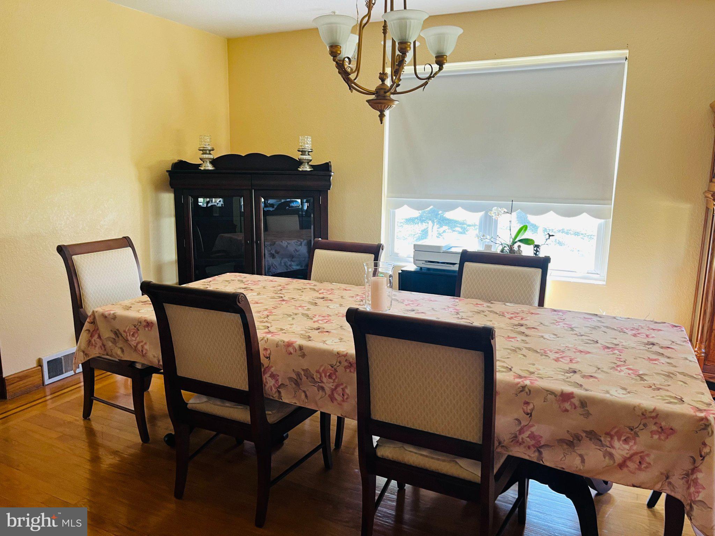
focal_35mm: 26
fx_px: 537
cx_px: 358
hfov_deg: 67.3
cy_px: 268
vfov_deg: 53.1
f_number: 1.6
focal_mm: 5.1
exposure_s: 1/60
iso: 80
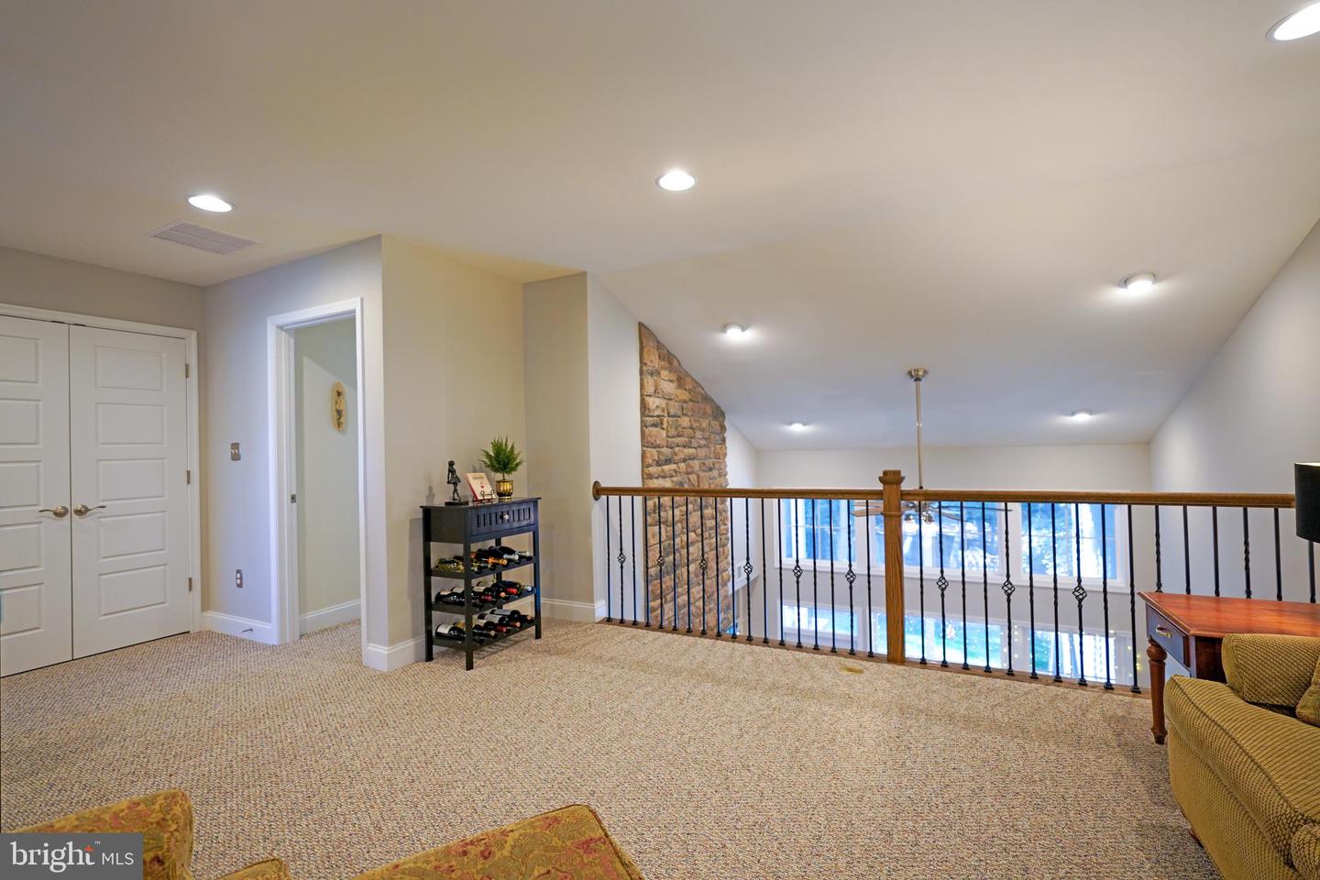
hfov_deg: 96.7
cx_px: 660
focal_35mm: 16
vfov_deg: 73.7
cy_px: 440
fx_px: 587
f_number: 3.2
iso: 640
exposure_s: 1/60
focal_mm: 16
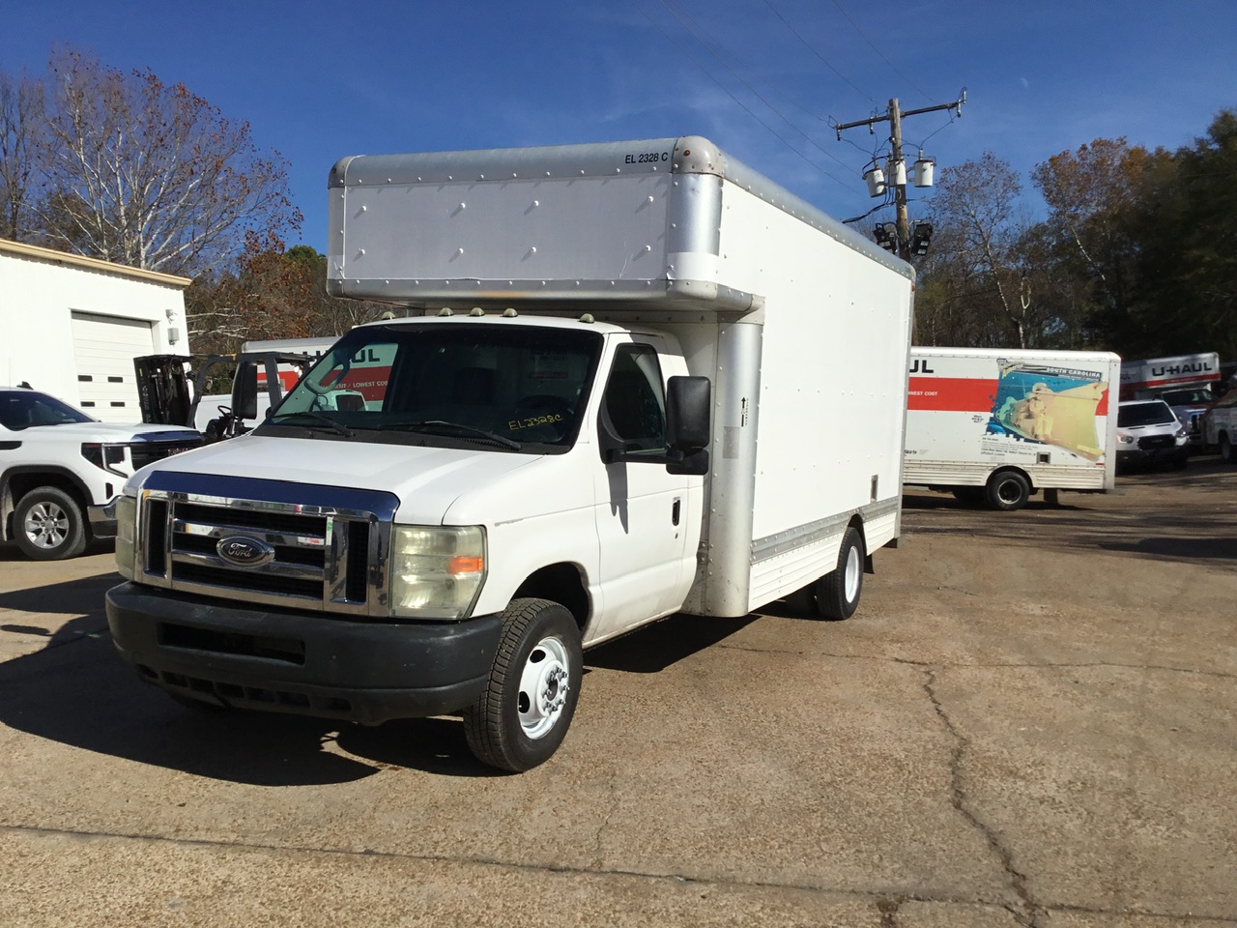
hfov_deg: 58.4
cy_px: 464
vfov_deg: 45.4
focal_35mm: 31
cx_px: 618
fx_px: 1108
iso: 25
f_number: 2.4
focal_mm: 3.3
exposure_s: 1/3704
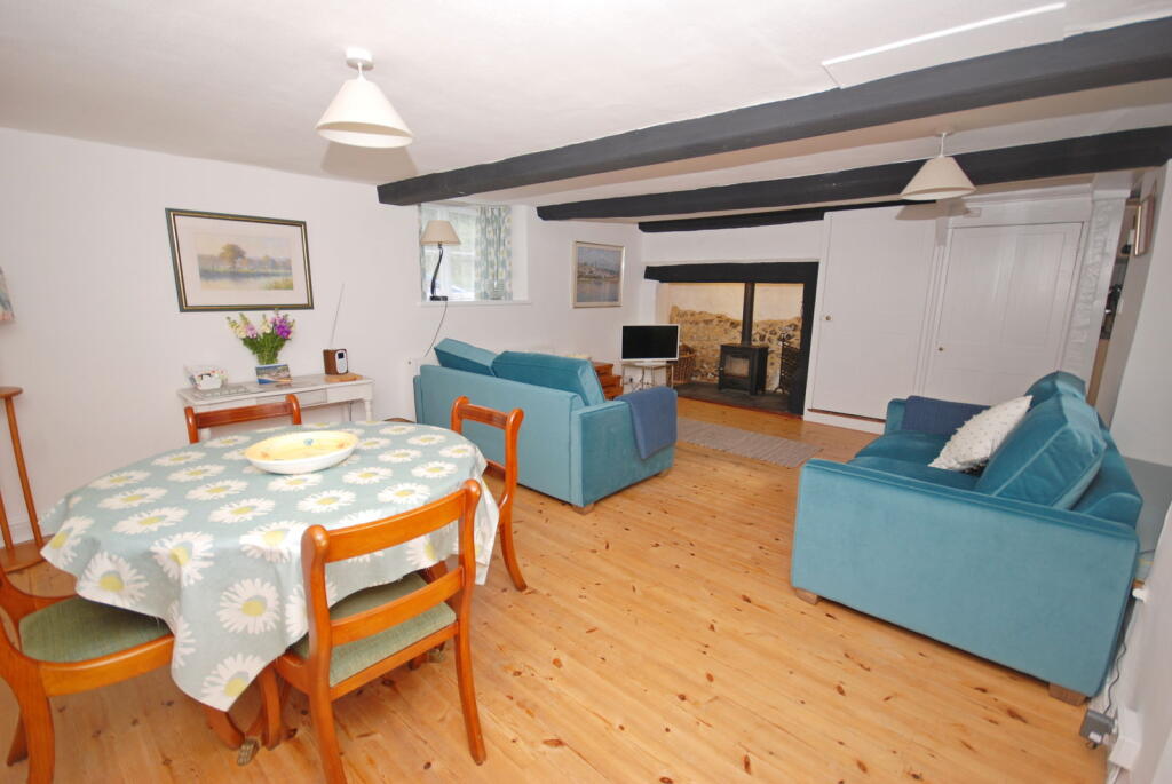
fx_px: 489
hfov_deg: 100.3
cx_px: 586
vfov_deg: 77.5
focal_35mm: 15
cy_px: 392
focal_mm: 10
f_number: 4
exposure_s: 1/60
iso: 160
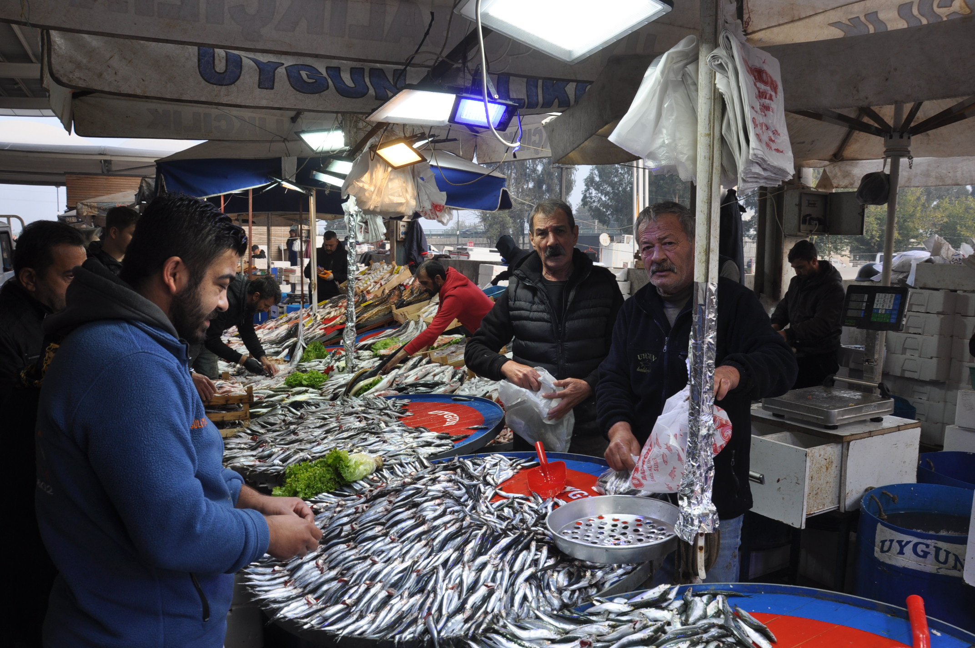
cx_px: 488
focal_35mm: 27
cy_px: 324
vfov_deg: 47.8
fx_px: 730
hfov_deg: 67.4
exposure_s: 1/100
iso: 200
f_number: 10
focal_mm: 18
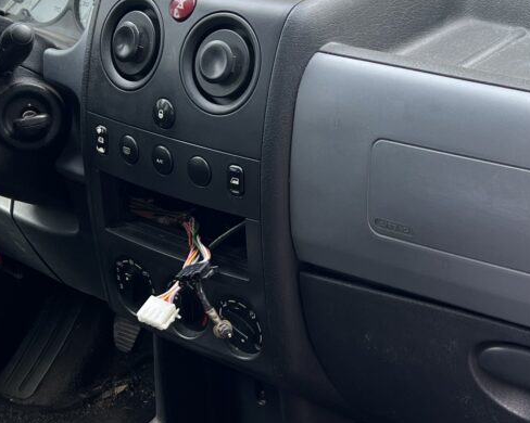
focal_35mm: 78
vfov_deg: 19.6
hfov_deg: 24.3
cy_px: 185
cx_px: 350
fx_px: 1223
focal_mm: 5.7
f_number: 1.5
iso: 50
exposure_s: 1/121
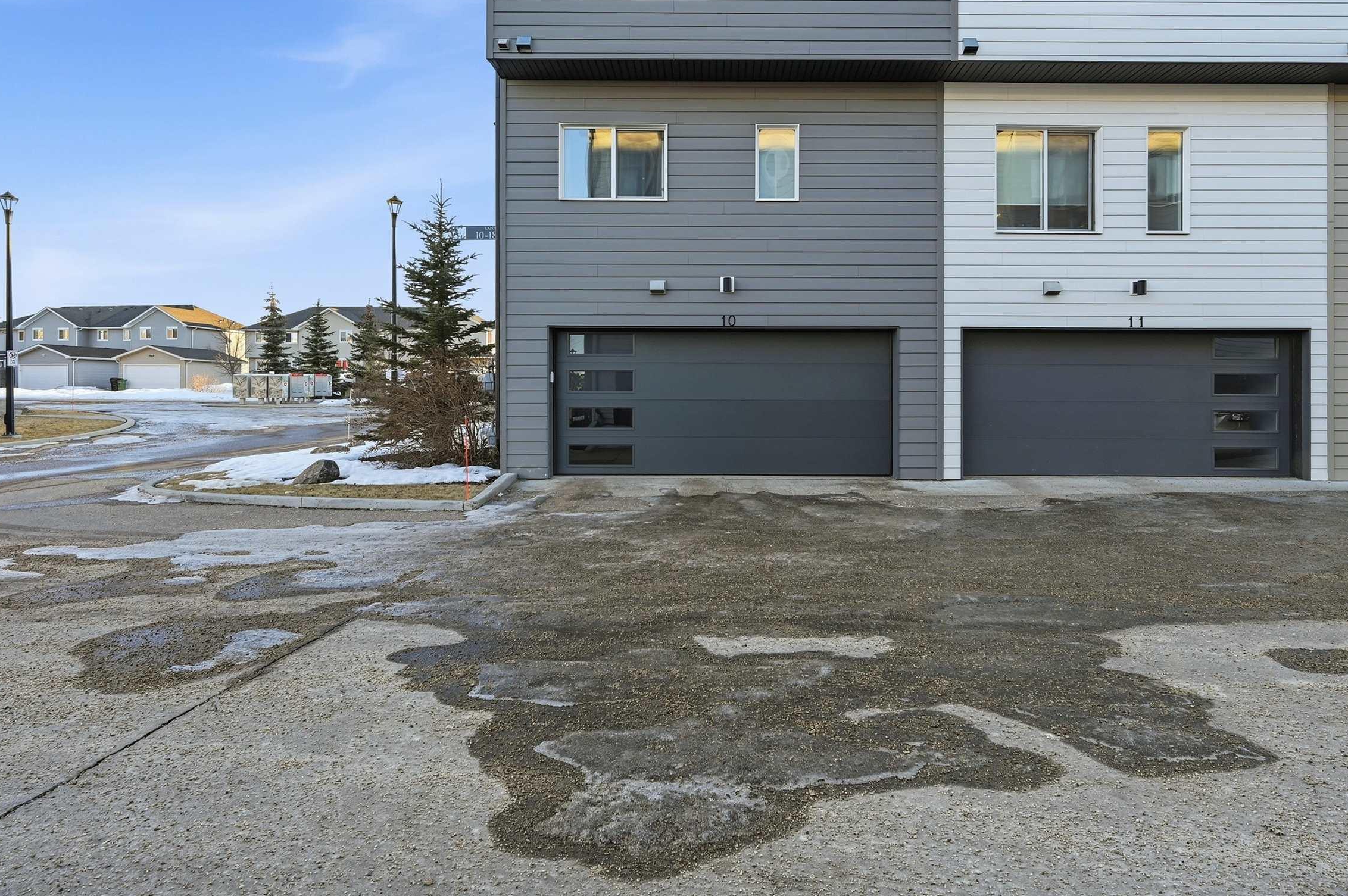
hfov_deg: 86.8
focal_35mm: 19
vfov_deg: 64.2
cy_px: 391
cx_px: 717
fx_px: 711
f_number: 8
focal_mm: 14
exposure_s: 1/80
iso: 100
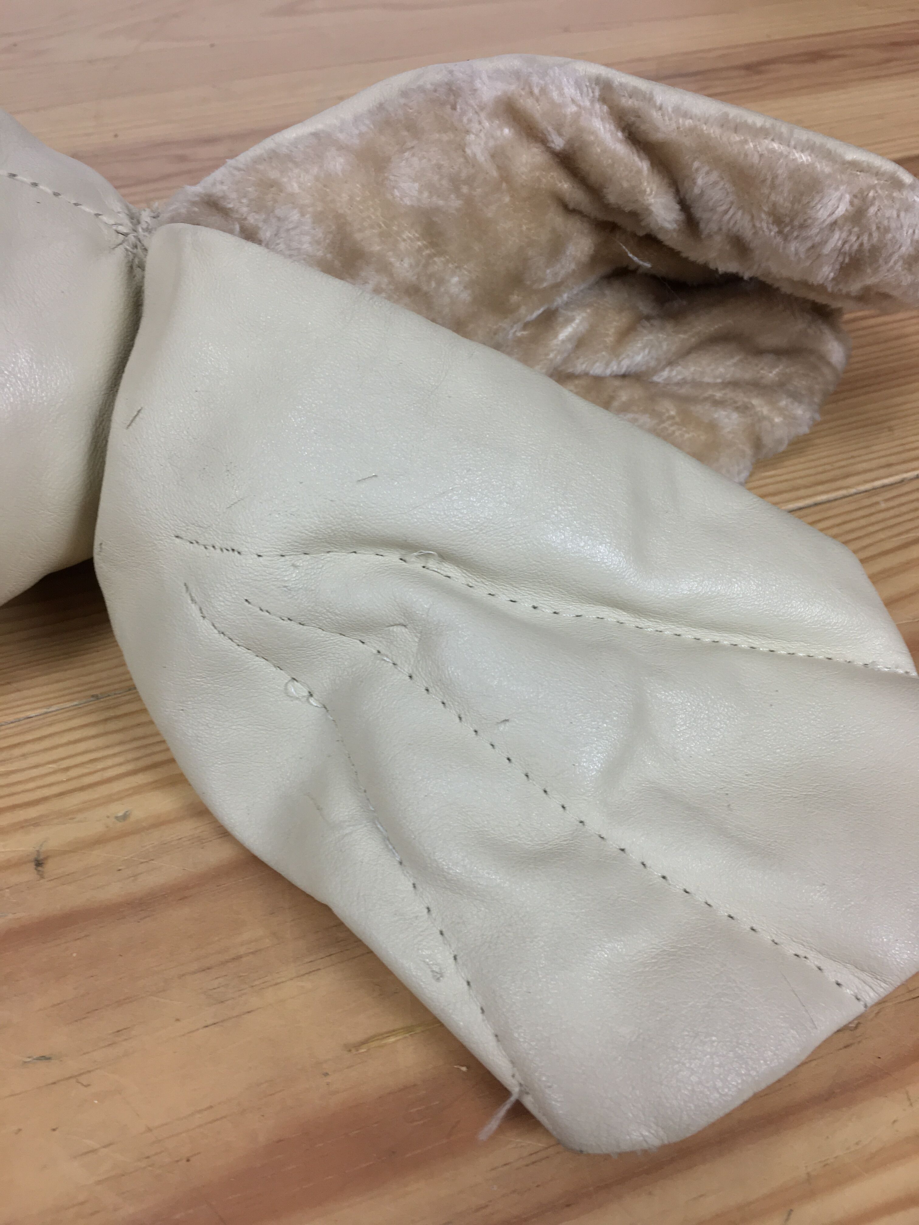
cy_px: 612
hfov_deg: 48.2
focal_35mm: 29
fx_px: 1027
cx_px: 460
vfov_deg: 61.7
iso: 50
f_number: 2.2
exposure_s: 1/33
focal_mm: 4.15
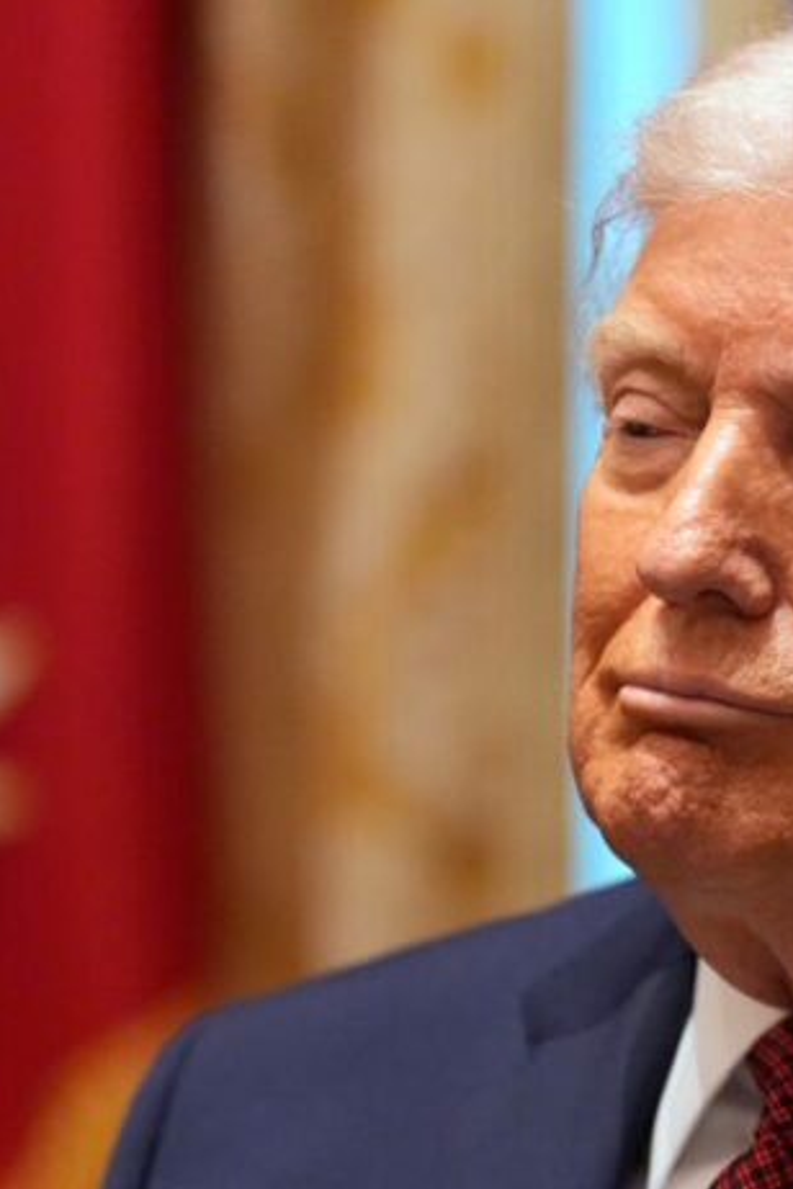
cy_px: 593
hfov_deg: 3.2
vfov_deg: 4.8
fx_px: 14240
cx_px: 852
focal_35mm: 431
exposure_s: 1/250
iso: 4000
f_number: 2.8
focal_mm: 191
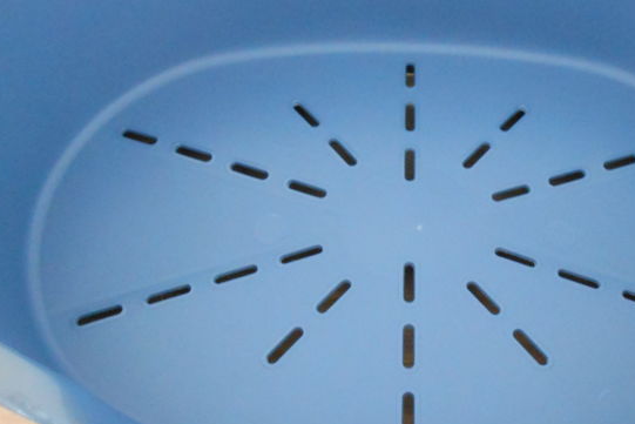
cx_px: 427
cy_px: 159
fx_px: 882
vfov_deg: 26.9
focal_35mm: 50
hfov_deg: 39.1
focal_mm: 4.6
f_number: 3.2
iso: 720
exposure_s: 1/8
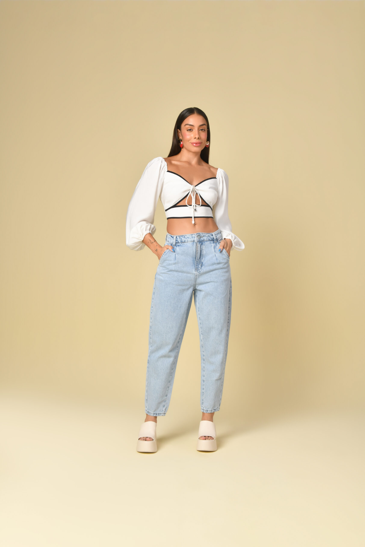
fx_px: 547
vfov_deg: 53.1
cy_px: 274
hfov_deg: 36.9
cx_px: 182
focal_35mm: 36
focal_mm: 36
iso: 320
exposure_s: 1/200
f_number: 9
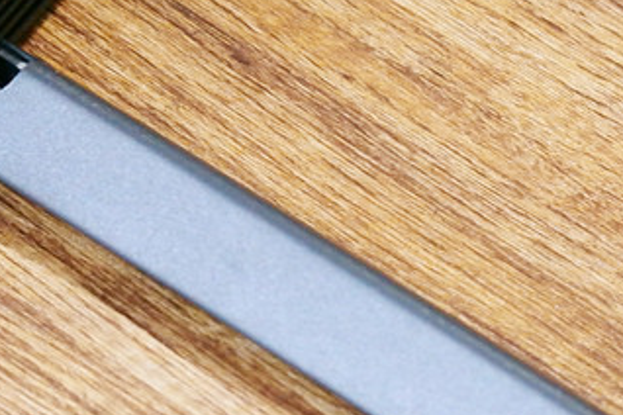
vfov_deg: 3.8
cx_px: -10
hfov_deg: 5.7
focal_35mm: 360
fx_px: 6230
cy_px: -27
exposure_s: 1/80
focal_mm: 43
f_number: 3.5
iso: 1250
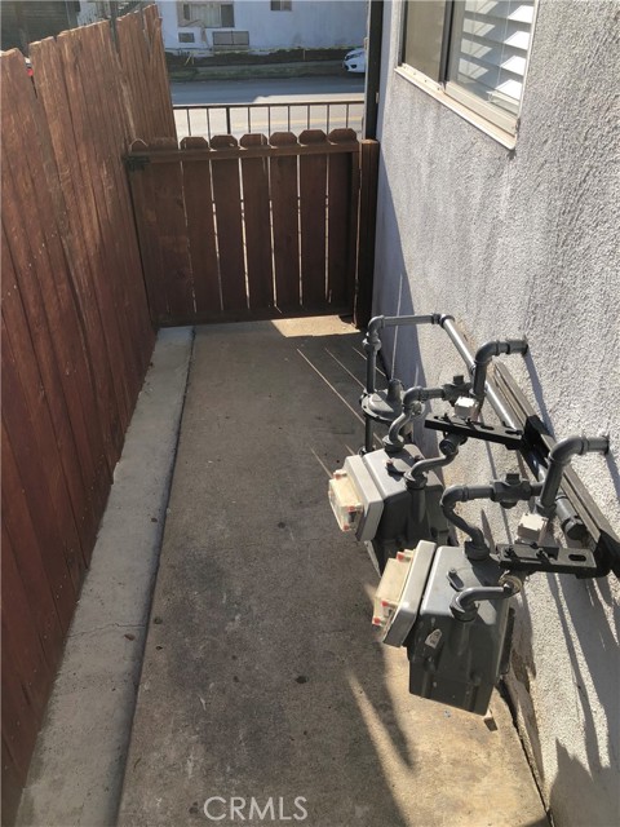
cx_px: 310
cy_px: 414
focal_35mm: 28
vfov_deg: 63.4
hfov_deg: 49.7
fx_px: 669
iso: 20
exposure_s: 1/923
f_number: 1.8
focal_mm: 4
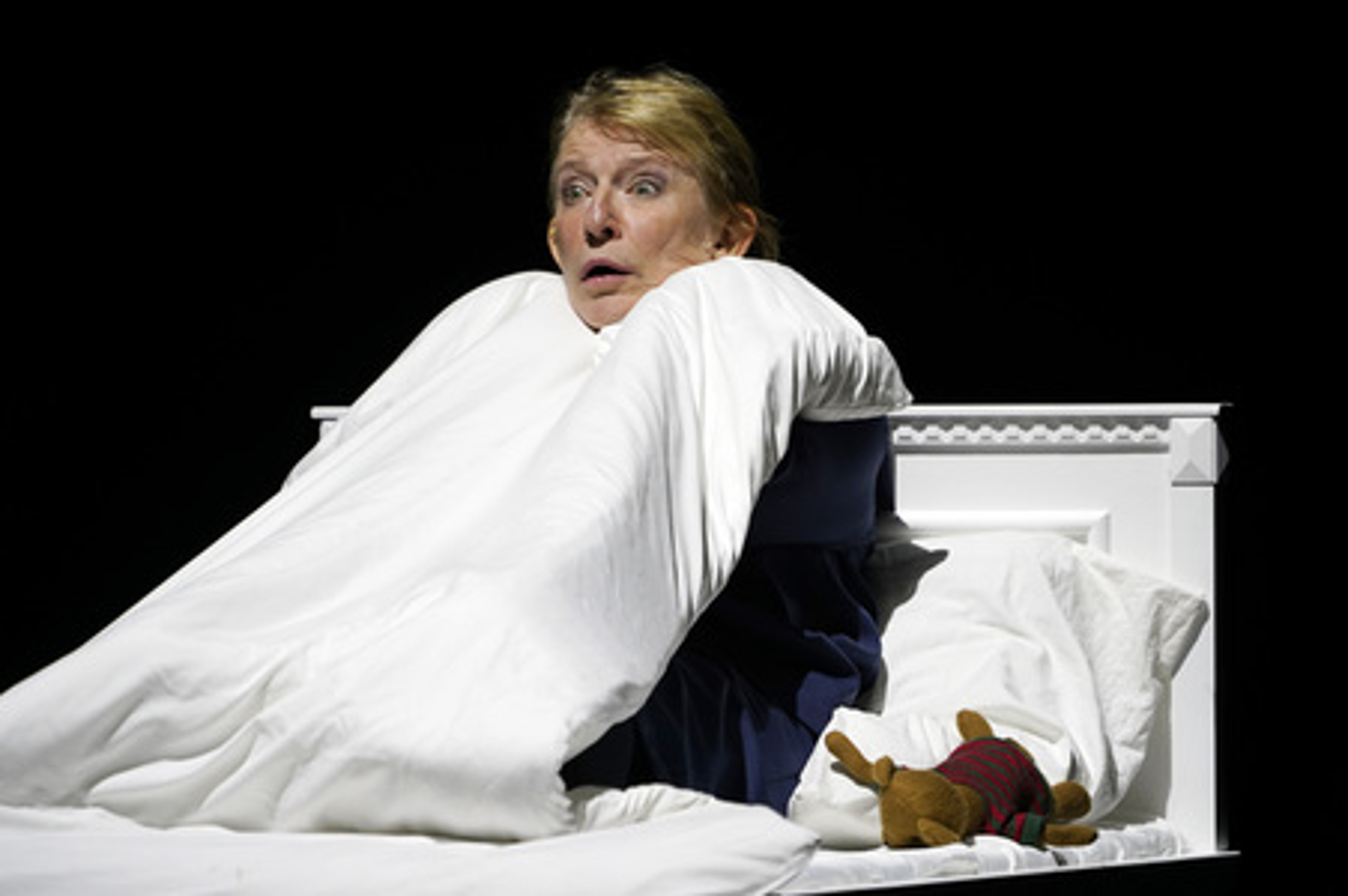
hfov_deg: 3.4
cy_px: 448
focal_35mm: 600
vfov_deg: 2.3
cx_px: 674
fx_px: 22450
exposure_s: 1/400
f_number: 7.1
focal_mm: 600
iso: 1600
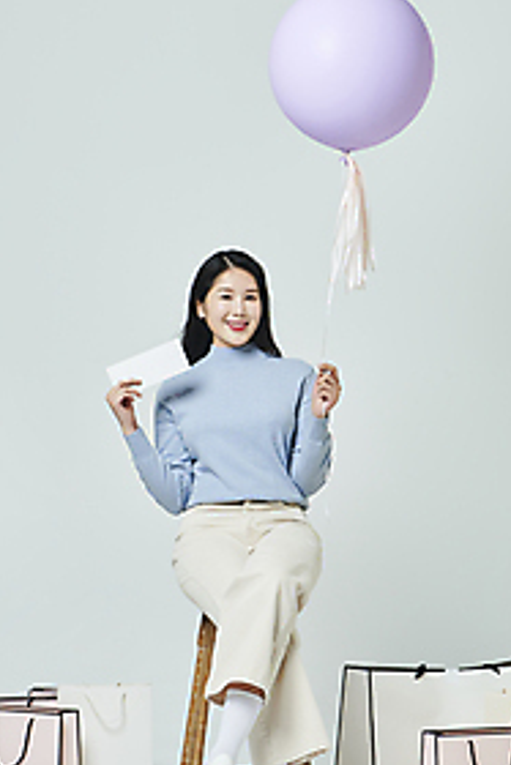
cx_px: 269
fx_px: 1701
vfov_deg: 25.3
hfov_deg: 17.1
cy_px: 382
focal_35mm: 80
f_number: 11
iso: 100
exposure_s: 1/125
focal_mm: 56
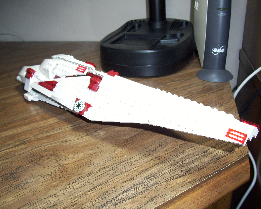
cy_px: 104
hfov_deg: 50.3
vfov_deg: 41.2
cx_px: 131
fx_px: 278
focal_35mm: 36
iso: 80
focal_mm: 5.7
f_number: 2.9
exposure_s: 1/40
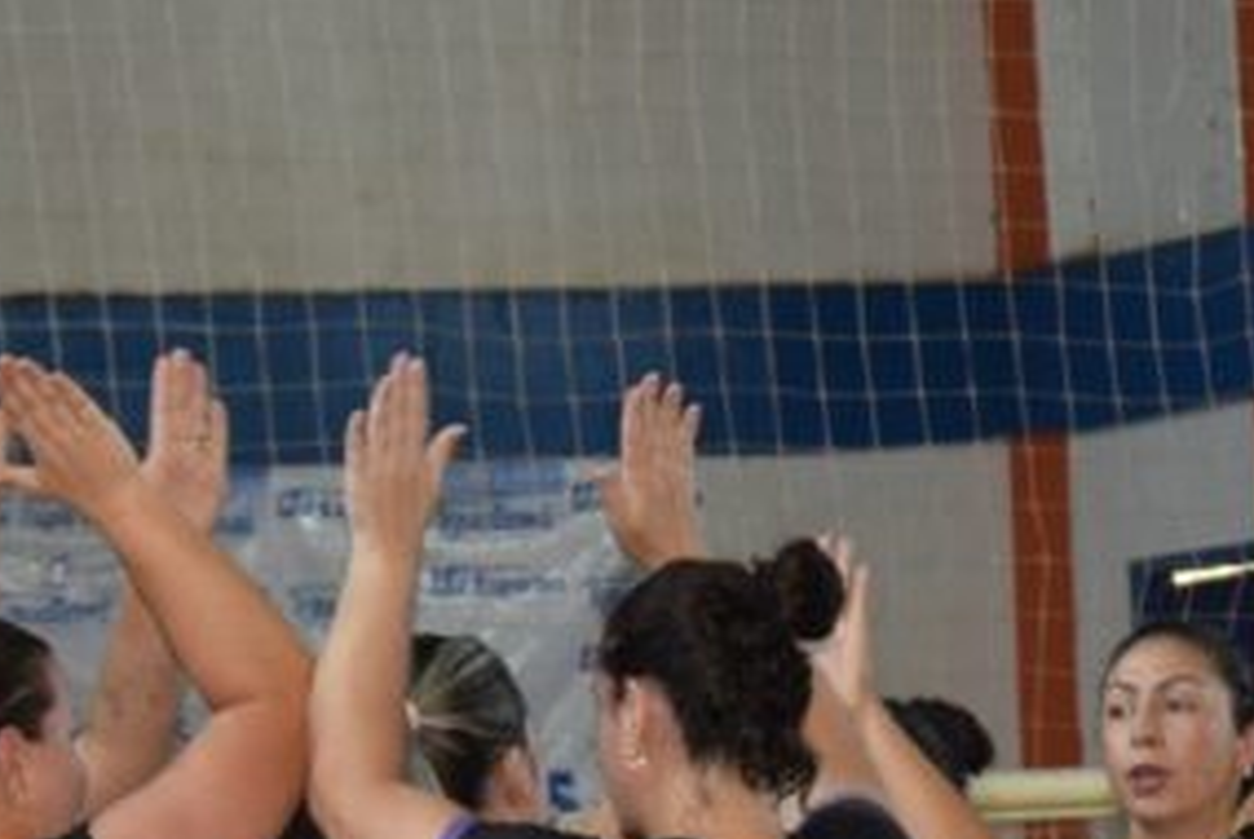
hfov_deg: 7.6
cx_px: 636
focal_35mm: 270
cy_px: 1429
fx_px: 9414
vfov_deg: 5.0
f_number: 4.5
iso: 1250
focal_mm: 50
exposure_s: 1/60
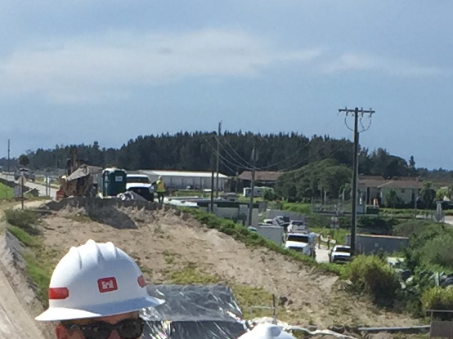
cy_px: 624
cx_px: 316
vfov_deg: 8.3
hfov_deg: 11.5
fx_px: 2237
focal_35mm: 171
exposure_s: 1/2083
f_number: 2.2
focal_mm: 4.15
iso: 32
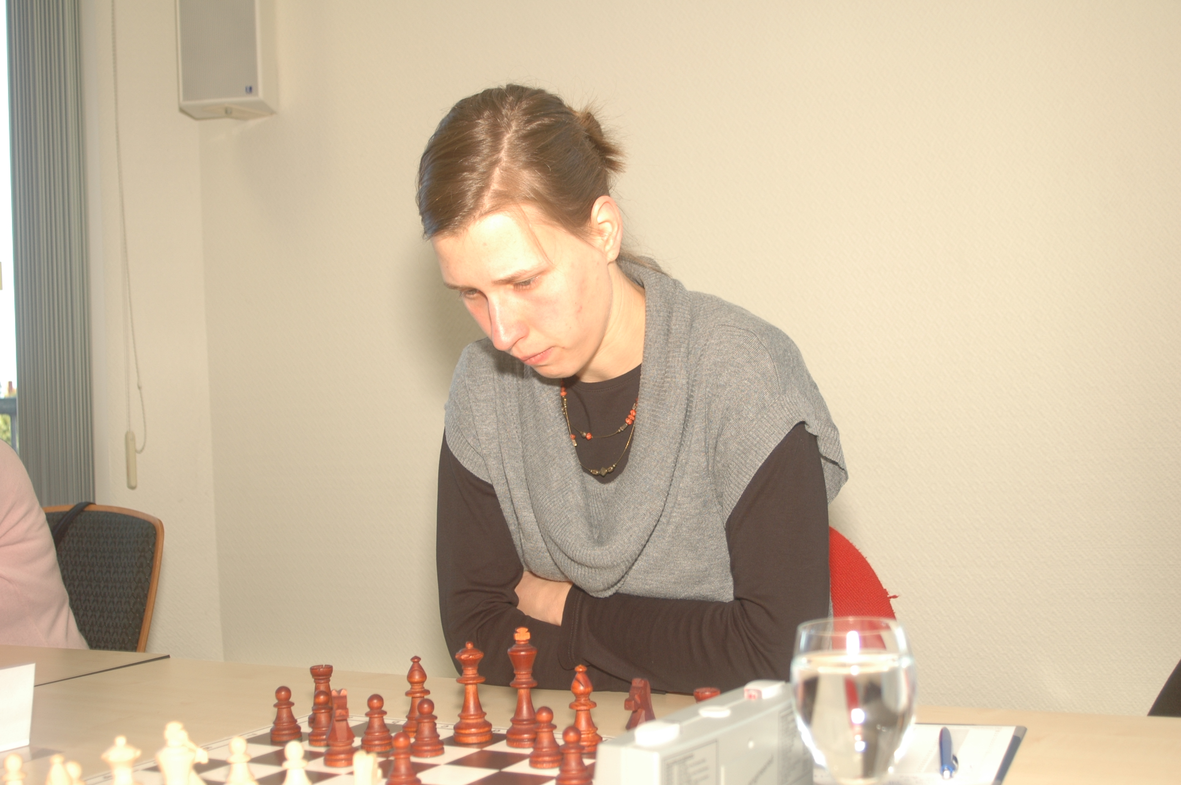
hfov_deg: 42.4
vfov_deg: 28.9
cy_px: 392
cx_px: 590
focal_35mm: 46
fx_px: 1524
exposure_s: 1/60
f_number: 4.5
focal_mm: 31
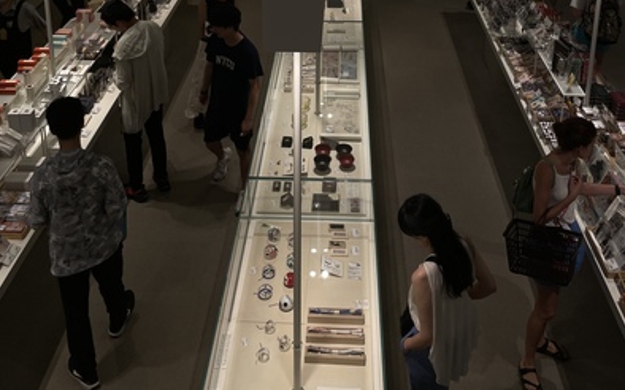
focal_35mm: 42
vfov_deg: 27.4
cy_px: -60
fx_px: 715
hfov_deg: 47.2
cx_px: 319
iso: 40
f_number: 1.6
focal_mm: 4.2
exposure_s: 1/100
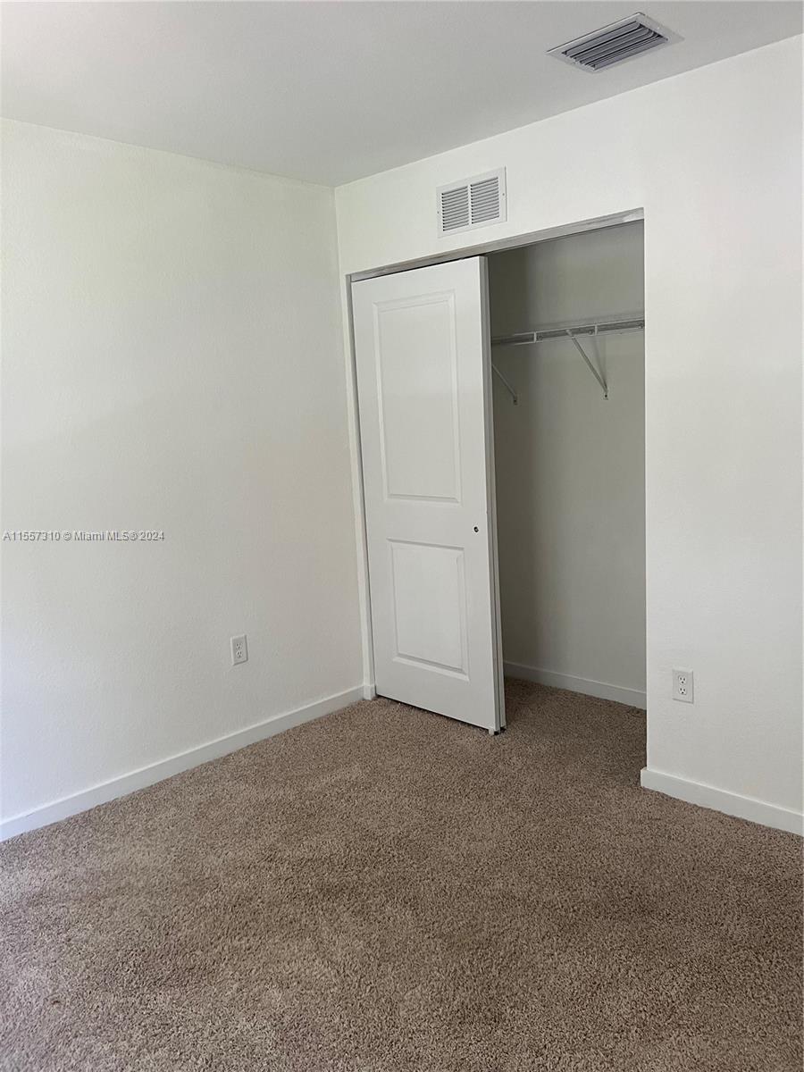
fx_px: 805
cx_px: 402
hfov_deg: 53.1
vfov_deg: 67.3
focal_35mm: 26
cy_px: 536
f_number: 1.5
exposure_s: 1/60
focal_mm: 5.7
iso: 200
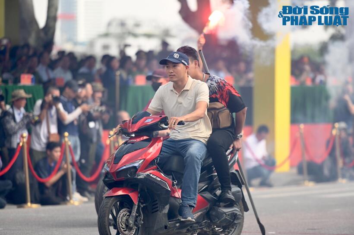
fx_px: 1966
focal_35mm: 200
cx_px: 177
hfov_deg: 10.3
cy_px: 118
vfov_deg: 6.9
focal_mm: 200
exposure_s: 1/2500
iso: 500
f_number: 2.8
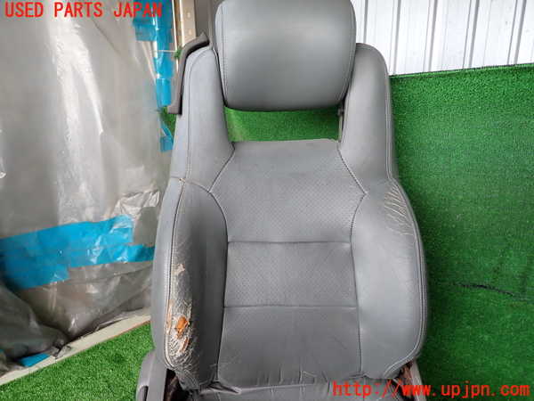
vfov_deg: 54.9
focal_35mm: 25
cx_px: 267
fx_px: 386
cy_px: 200
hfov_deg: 69.4
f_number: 2
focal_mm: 4.5
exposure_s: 1/125
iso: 125
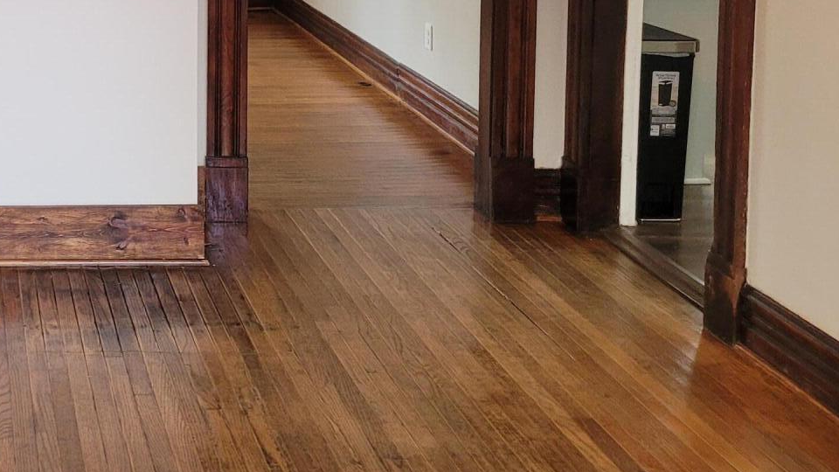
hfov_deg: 32.9
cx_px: 23
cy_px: -128
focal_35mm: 59
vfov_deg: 19.0
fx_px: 1313
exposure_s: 1/60
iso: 200
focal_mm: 5.4
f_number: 1.8
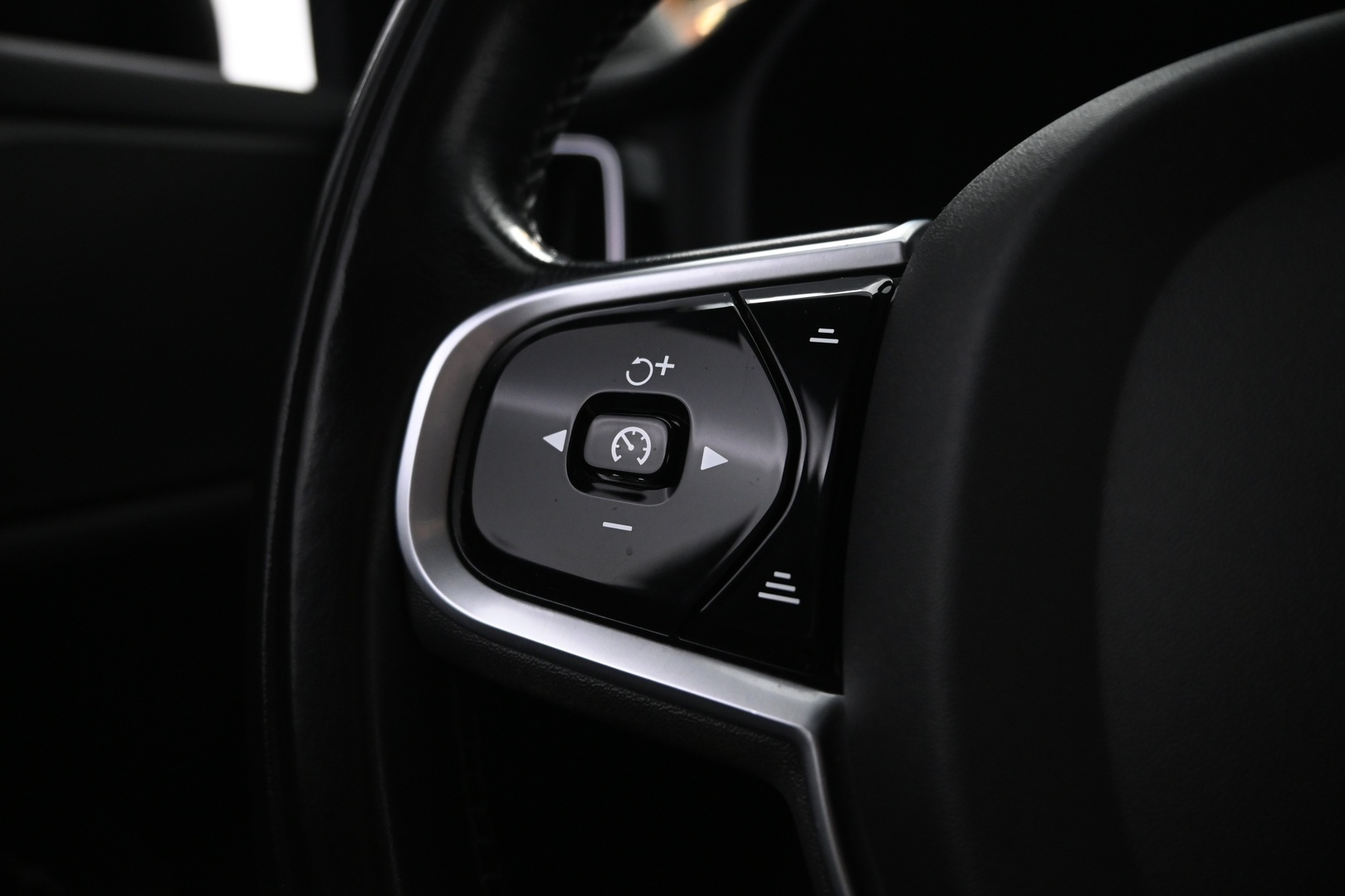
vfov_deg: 50.4
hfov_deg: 70.4
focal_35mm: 26
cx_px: 672
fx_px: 953
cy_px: 448
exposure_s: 1/20
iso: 1600
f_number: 3.5
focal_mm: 17
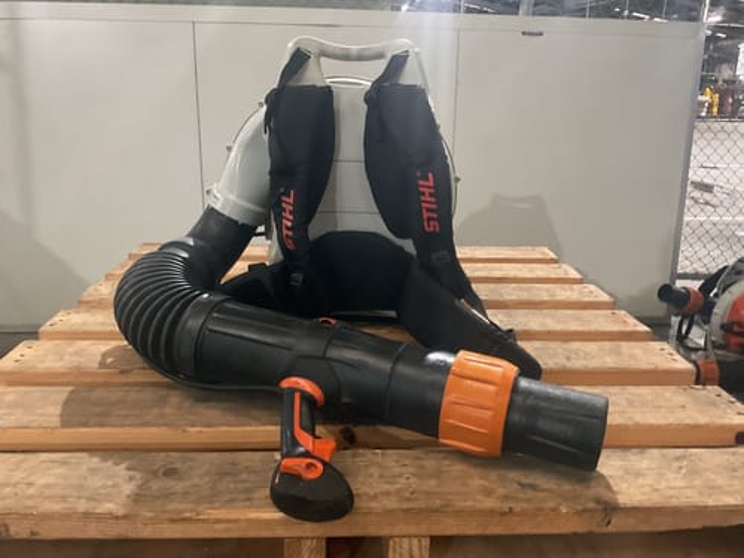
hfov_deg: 61.7
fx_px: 623
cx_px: 372
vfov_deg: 48.2
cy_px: 279
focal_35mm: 29
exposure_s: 1/30
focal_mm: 3
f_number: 1.8
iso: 400
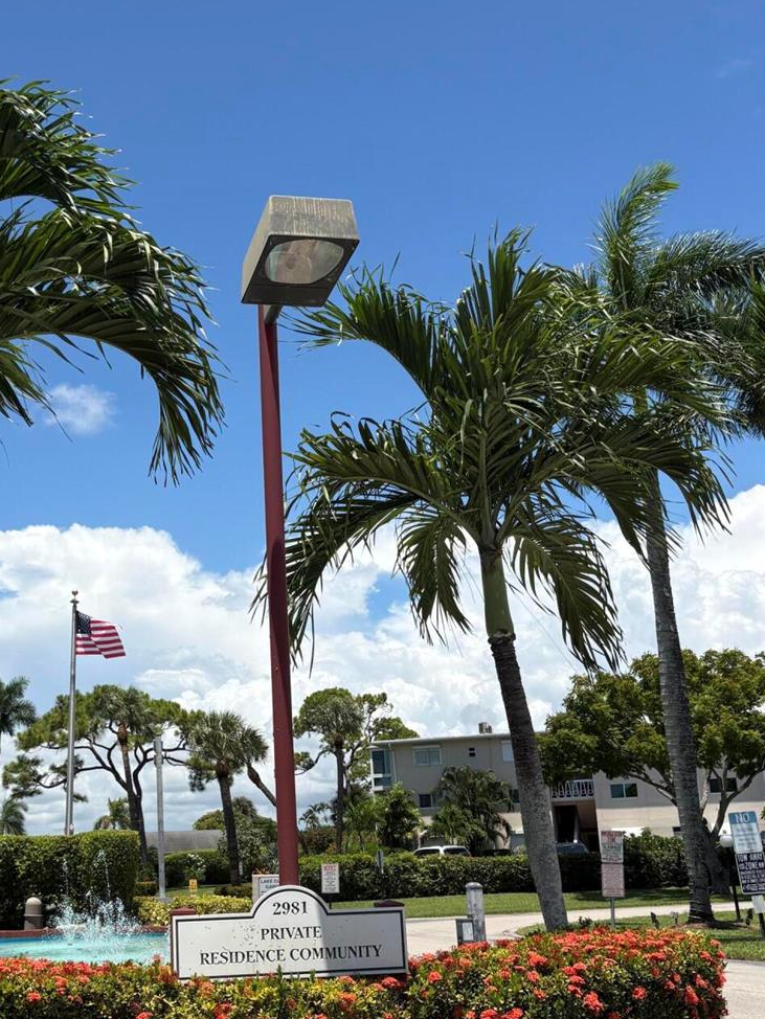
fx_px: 1208
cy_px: 581
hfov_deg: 34.8
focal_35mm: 41
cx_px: 244
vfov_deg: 45.6
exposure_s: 1/4329
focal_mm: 5.96
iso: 50
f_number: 1.6
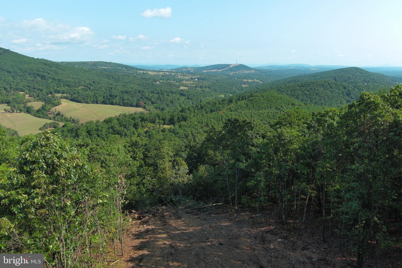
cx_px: 201
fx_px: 324
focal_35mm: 29
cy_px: 134
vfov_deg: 45.0
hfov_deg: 63.7
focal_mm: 10.57
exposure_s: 1/875
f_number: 2.8
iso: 100
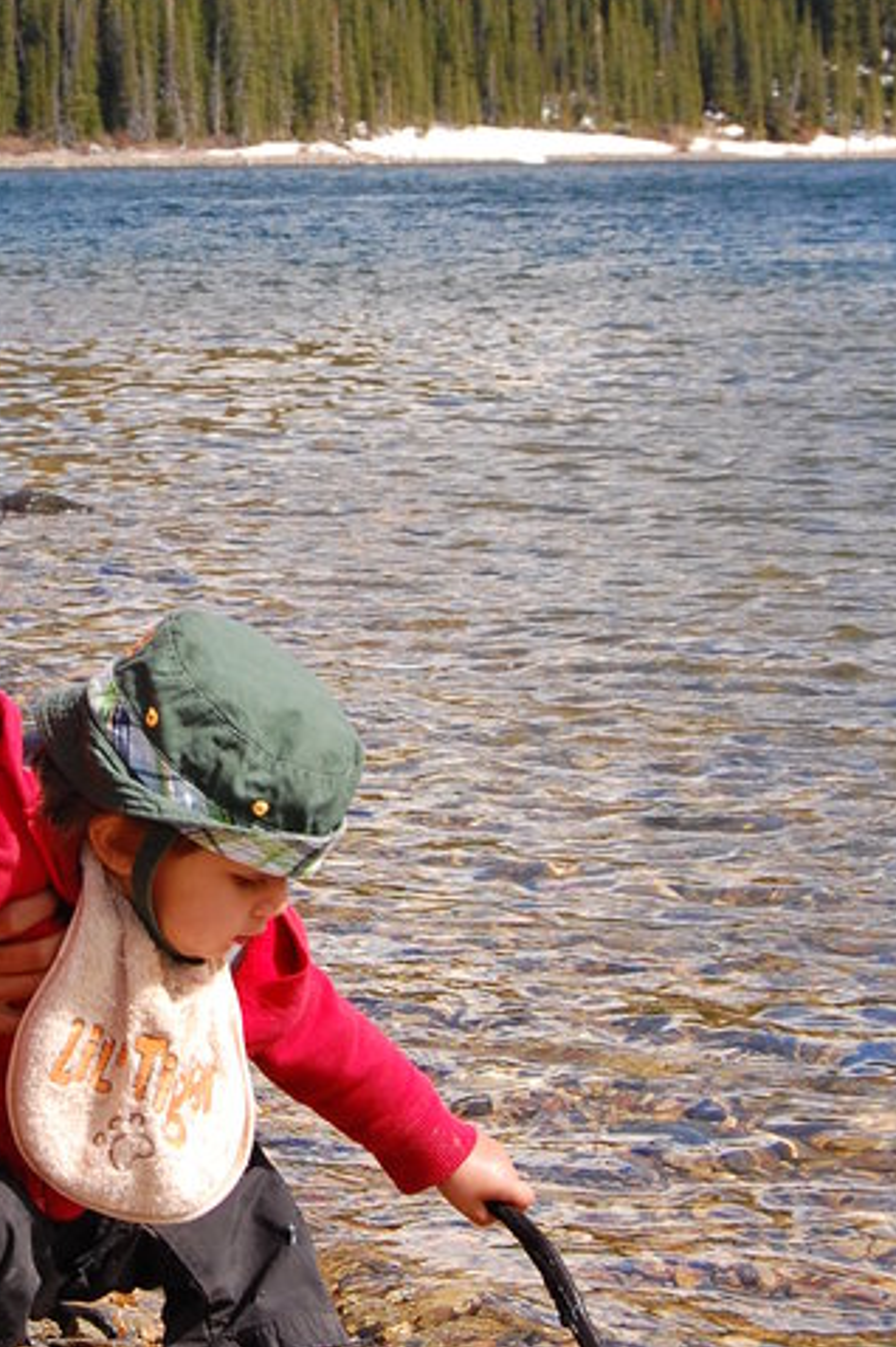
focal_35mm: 122
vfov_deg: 16.8
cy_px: 457
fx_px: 4561
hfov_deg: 11.2
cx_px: 103
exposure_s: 1/400
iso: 400
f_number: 10
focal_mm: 38
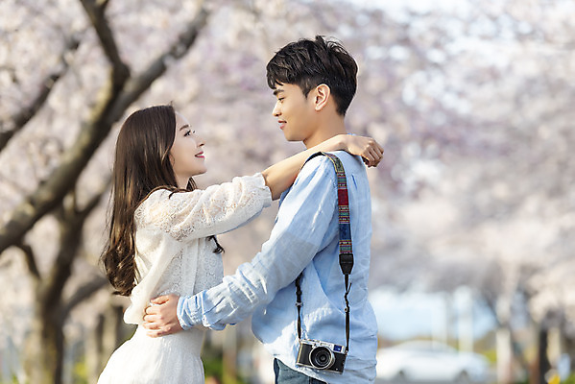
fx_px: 2237
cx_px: 288
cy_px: 192
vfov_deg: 9.8
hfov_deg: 14.6
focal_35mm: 140
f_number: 2.8
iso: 100
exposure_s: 1/500
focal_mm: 140
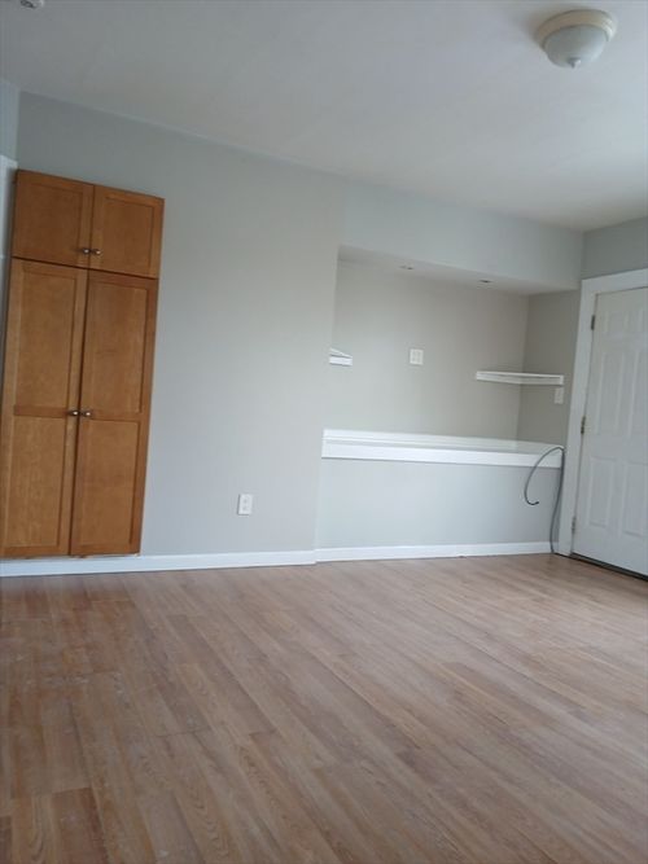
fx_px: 649
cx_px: 324
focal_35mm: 26
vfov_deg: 67.3
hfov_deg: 53.0
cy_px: 432
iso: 100
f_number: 1.8
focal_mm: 3.98
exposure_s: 1/60
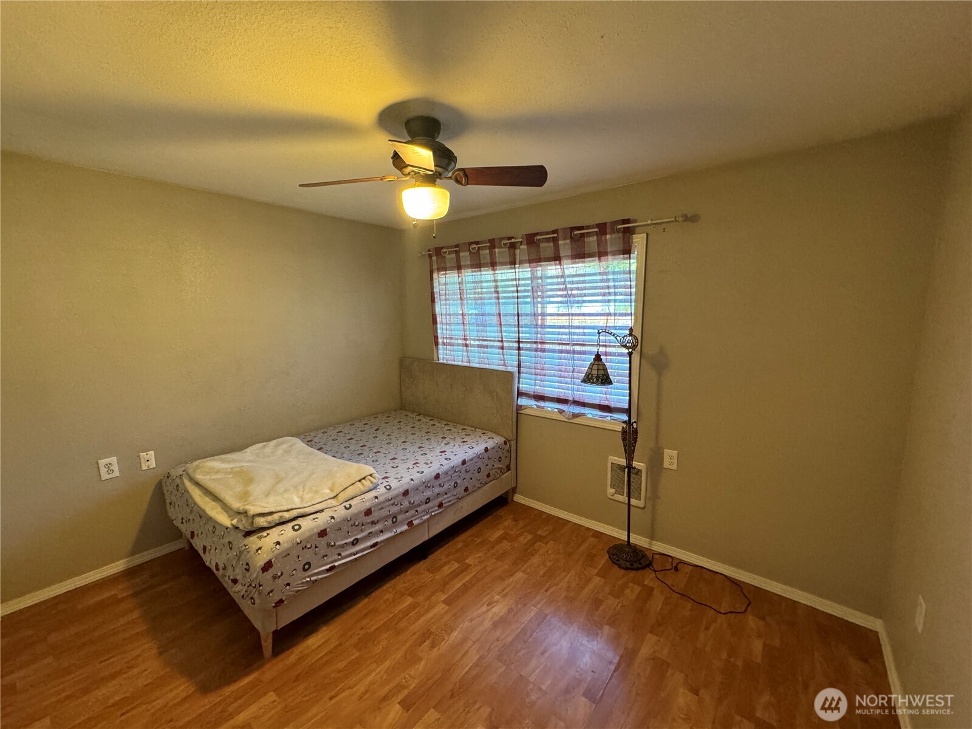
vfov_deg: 85.7
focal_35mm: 14
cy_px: 364
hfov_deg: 102.1
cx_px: 486
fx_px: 393
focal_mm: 2.22
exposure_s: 1/120
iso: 320
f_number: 2.2
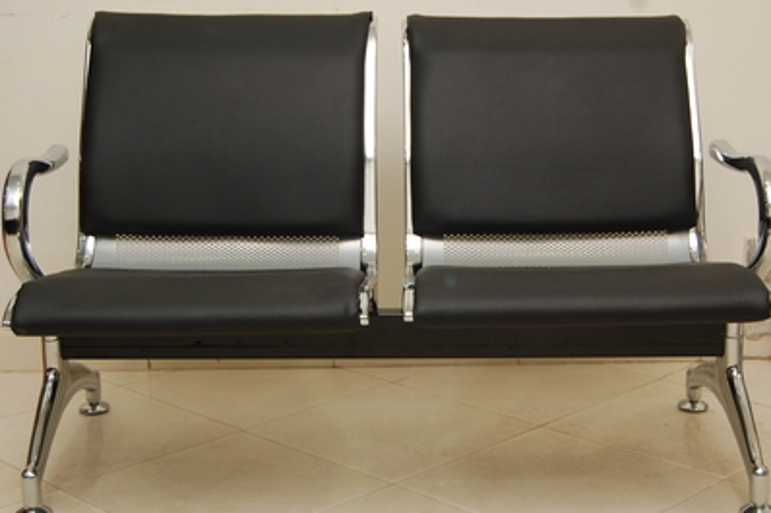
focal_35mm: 64
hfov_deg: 31.4
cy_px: 246
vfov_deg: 21.2
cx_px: 393
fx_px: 1370
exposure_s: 1/30
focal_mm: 34
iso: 400
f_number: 5
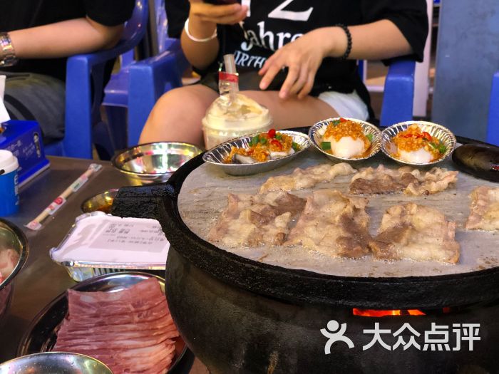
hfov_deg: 36.8
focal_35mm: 52
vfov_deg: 28.0
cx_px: 250
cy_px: 187
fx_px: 750
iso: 160
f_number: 2.4
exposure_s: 1/20
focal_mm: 6
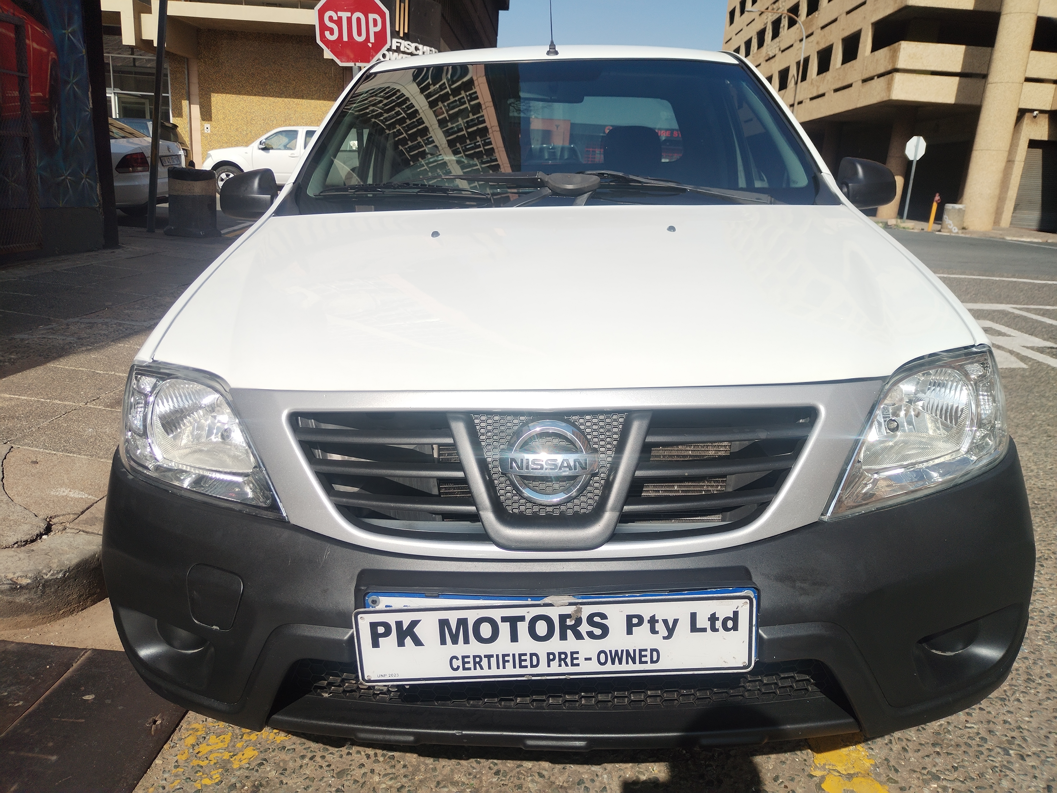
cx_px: 528
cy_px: 396
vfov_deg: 53.1
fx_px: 794
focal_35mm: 26
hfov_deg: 67.3
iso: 100
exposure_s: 1/1774
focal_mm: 4.75
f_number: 1.8
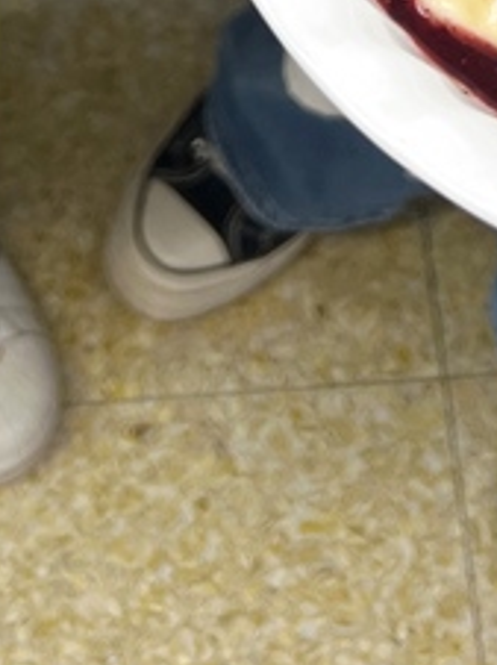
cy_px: -662
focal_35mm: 118
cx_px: 300
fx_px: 2263
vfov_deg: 14.1
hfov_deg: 12.5
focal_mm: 5.7
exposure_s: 1/120
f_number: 1.5
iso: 64
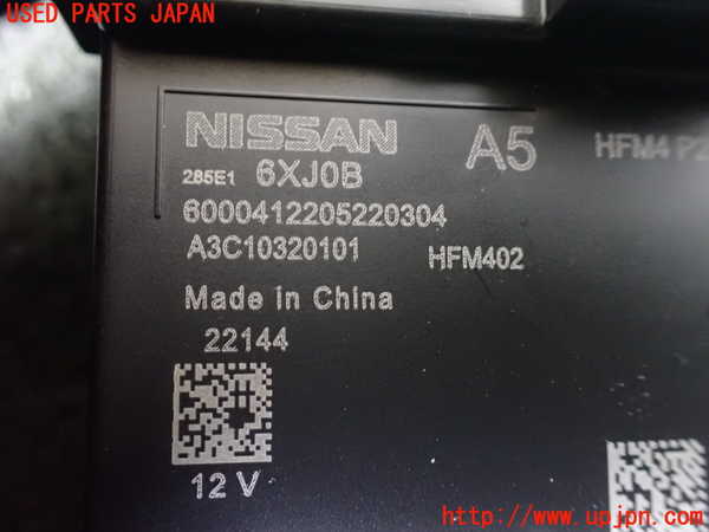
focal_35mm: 30
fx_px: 614
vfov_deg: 46.8
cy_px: 266
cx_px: 354
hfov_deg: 60.0
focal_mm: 5.4
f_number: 2.3
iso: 1600
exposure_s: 1/13
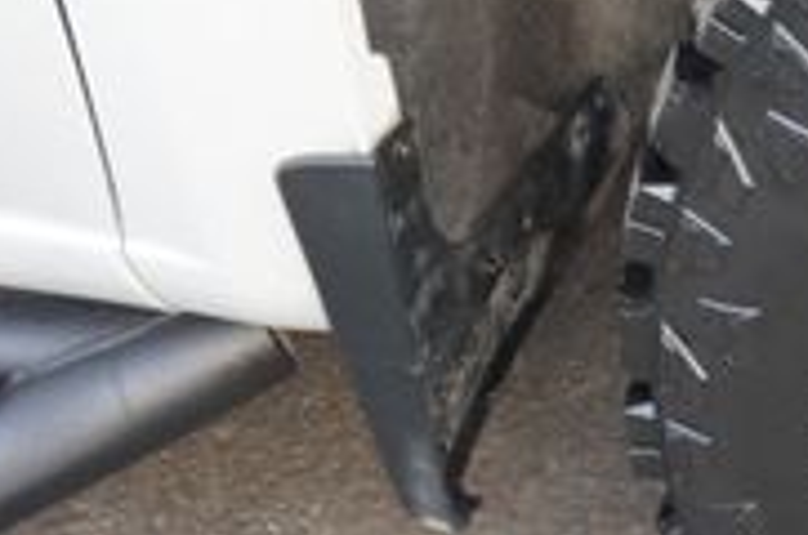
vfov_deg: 16.0
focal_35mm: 85
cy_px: 205
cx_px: 1304
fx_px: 1904
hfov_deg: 19.8
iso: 400
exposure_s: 1/60
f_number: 4
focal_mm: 16
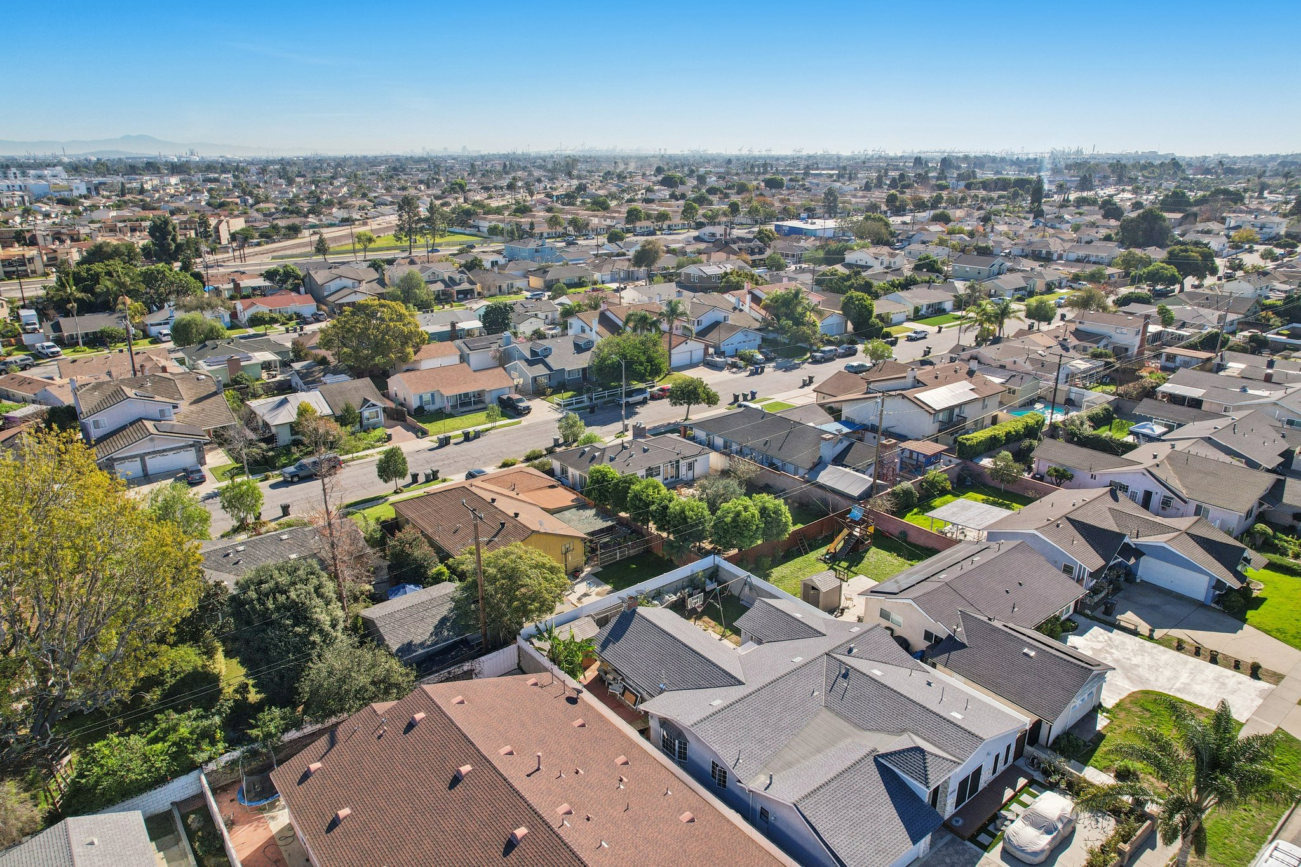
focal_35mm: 22
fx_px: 795
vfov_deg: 57.2
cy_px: 434
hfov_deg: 78.6
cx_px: 650
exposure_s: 1/2000
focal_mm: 8.4
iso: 120
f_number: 2.8
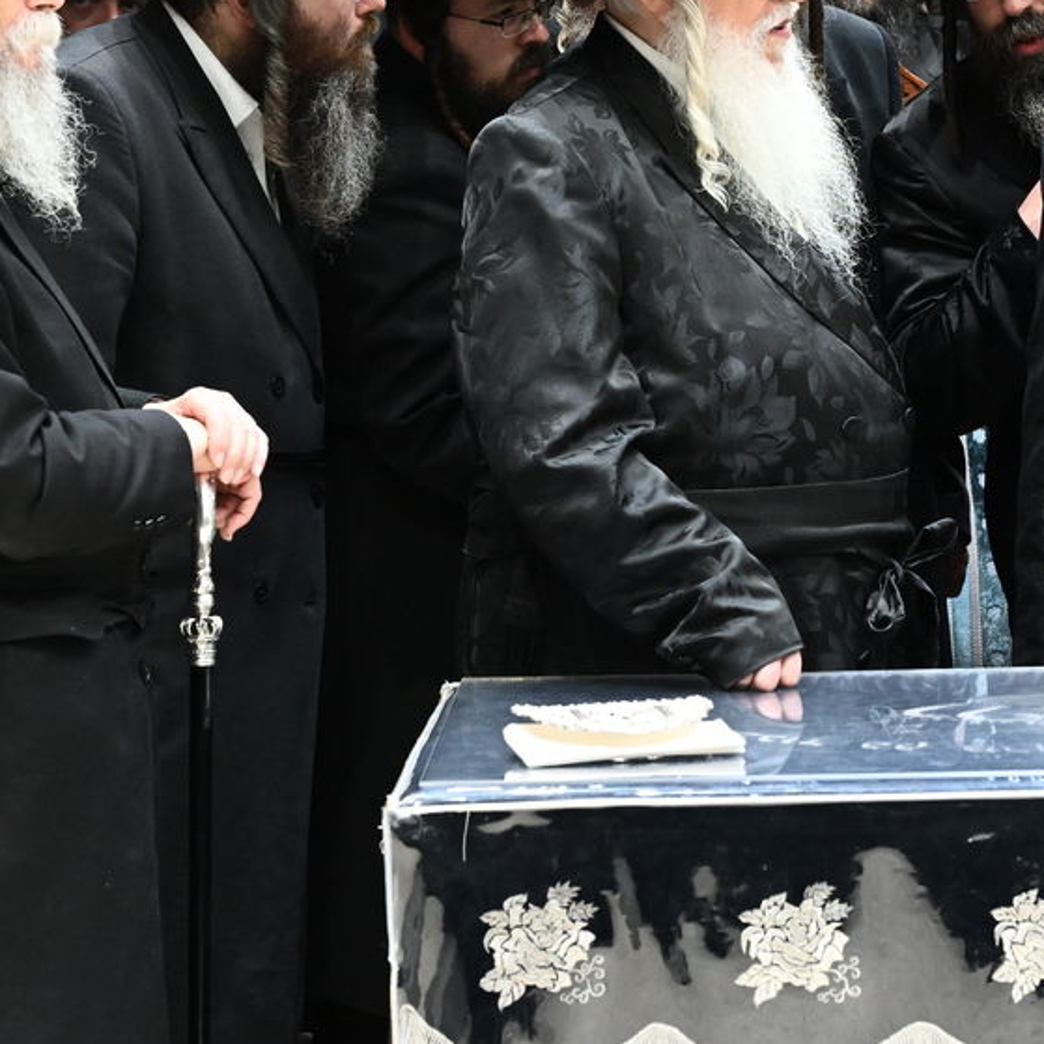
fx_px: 5084
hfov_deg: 11.7
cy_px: 337
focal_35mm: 149
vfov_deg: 11.7
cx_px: 885
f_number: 5.6
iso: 5000
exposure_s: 1/100
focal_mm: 70
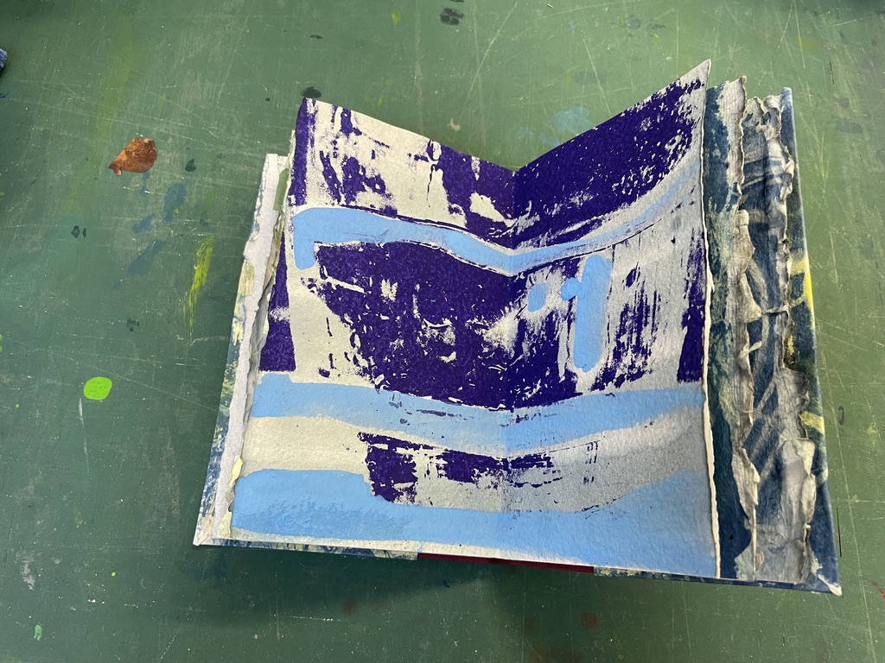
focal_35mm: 26
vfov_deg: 53.1
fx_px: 665
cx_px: 442
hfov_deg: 67.3
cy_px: 332
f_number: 1.6
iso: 100
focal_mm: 4.2
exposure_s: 1/50
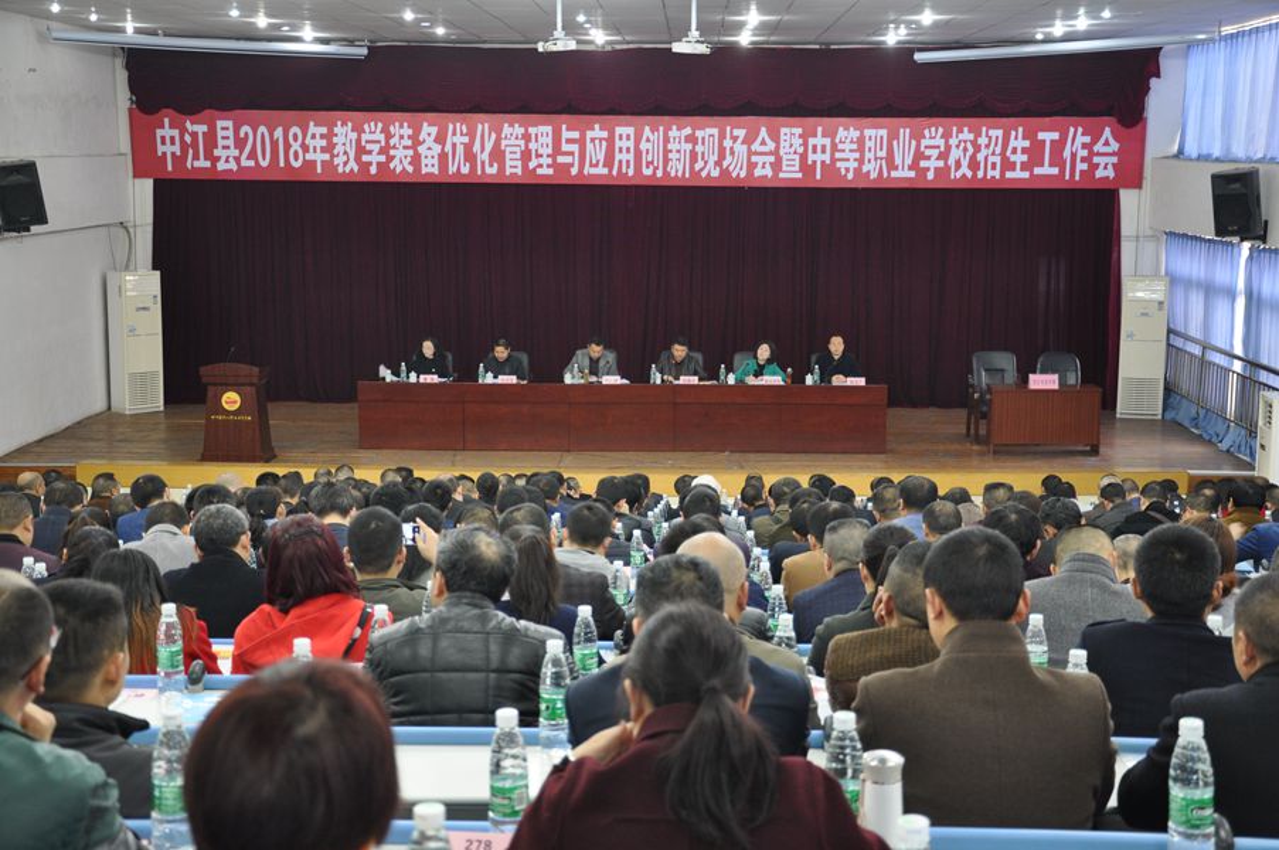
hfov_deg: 37.9
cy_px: 425
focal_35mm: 52
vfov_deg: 25.7
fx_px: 1863
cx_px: 640
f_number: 4.5
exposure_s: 1/15
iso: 640
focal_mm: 35
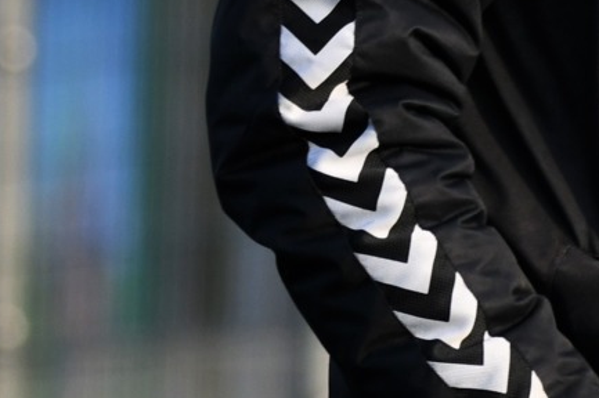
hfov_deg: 1.5
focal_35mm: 1420
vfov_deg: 1.0
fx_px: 23609
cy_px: -147
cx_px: 718
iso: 250
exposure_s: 1/800
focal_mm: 200
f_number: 5.6
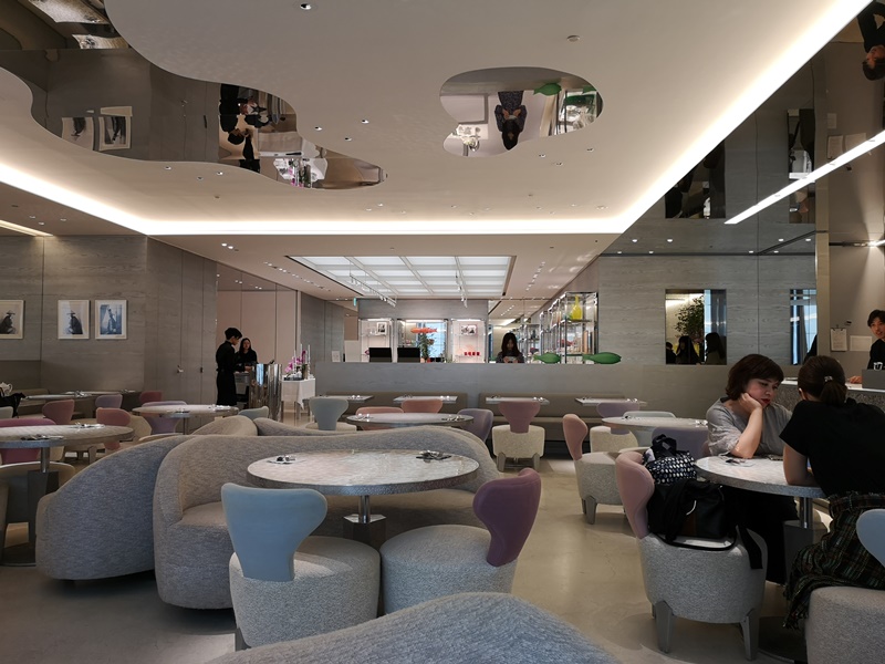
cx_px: 442
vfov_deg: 51.4
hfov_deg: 65.3
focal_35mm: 27
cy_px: 332
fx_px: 690
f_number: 1.8
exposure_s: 1/100
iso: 80
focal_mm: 3.95
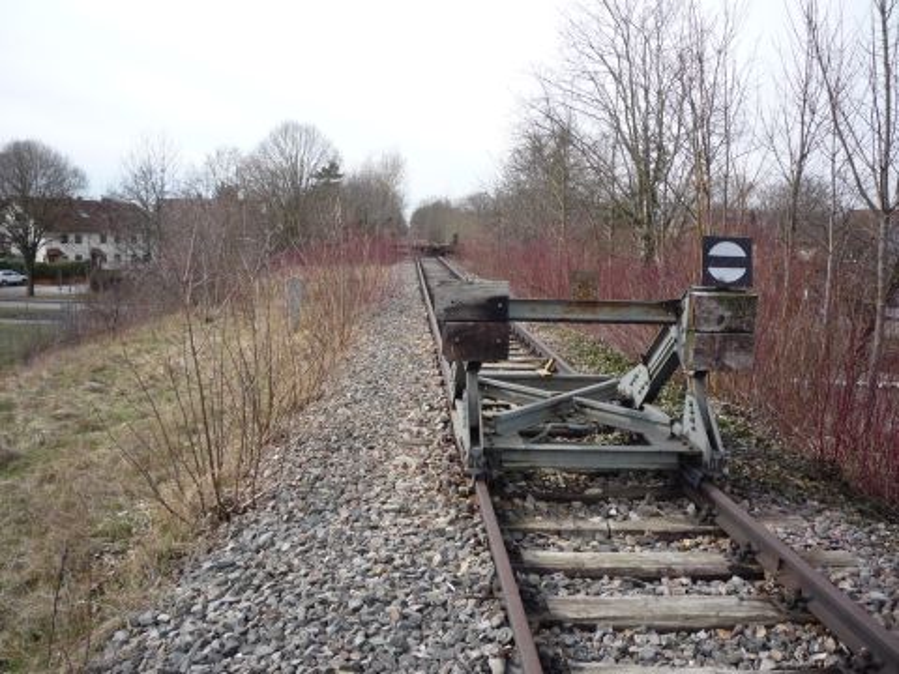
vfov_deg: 44.2
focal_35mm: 32
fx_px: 831
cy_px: 337
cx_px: 450
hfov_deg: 56.8
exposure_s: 1/320
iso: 100
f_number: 4
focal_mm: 5.2
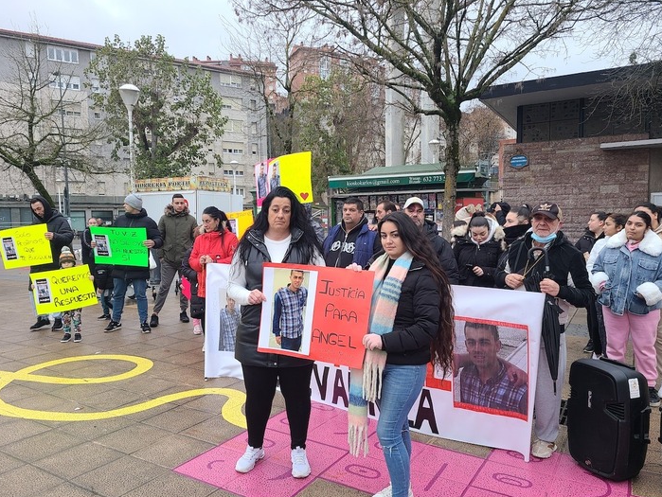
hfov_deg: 65.3
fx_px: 517
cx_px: 340
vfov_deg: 51.4
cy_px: 248
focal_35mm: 27
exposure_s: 1/60
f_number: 1.8
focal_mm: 5.4
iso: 50
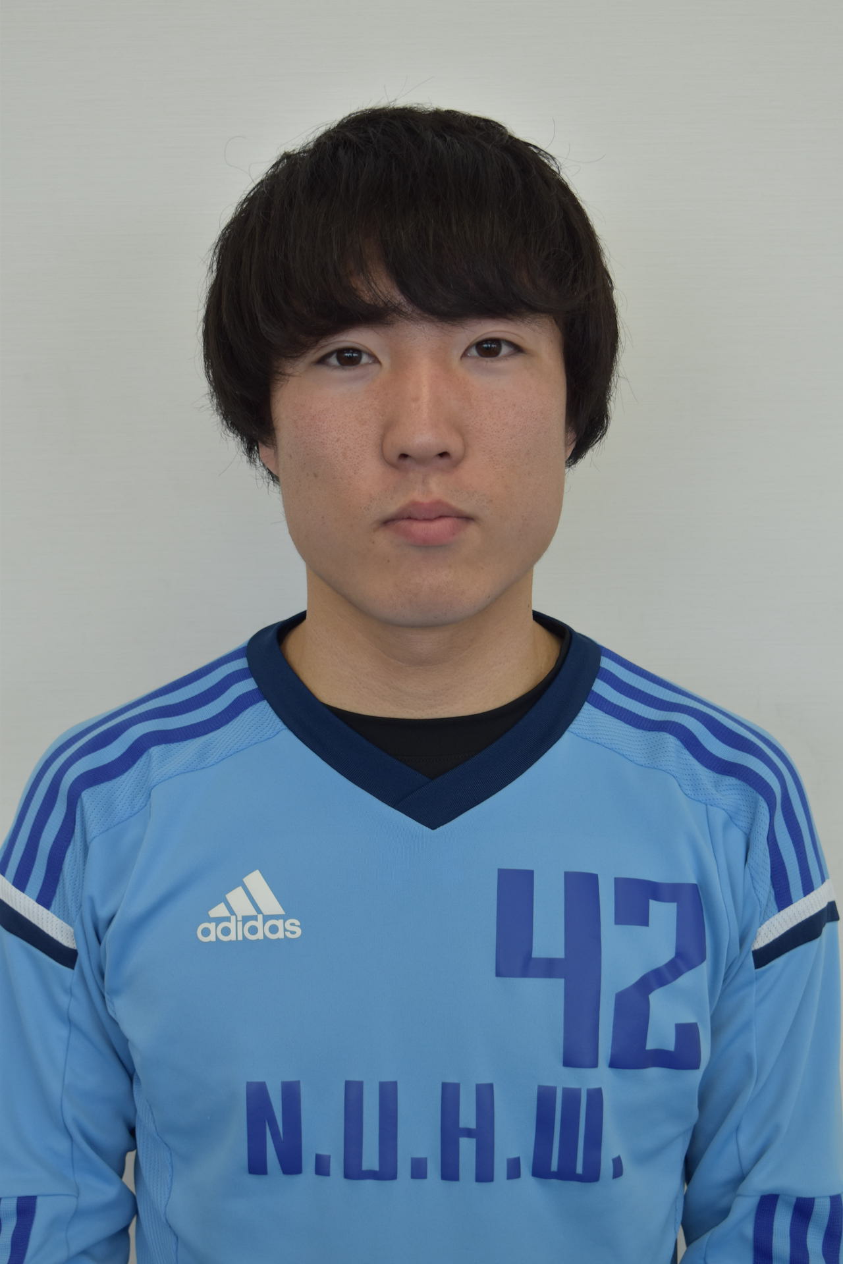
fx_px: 1897
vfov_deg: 36.9
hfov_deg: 25.1
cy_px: 632
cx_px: 422
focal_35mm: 54
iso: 400
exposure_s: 1/125
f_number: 5.6
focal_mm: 36
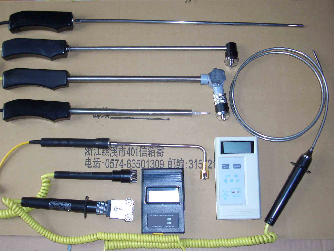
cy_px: 126
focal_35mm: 49
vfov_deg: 29.7
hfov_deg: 38.9
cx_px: 167
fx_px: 473
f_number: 3.1
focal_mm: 8.2
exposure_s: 1/60
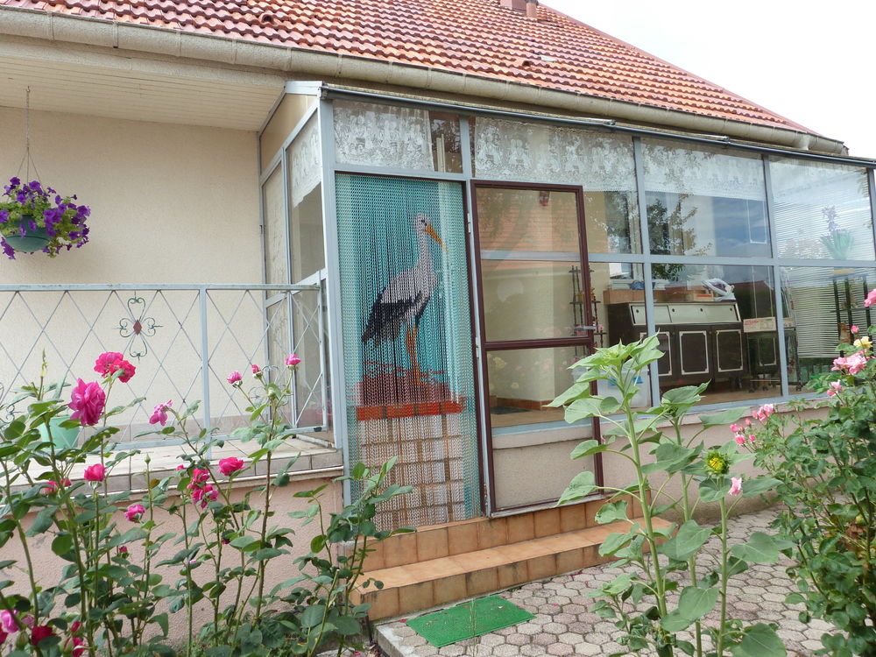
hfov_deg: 69.4
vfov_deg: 54.9
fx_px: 633
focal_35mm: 25
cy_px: 328
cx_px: 438
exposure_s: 1/160
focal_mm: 4.1
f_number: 4
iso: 80
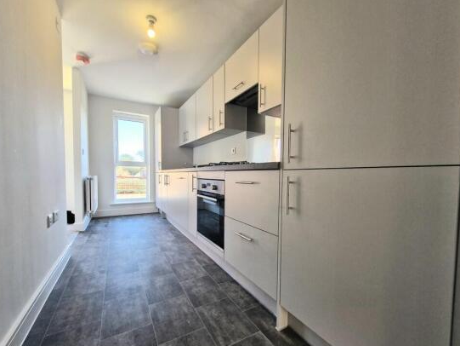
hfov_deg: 102.1
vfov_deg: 85.6
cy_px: 185
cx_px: 230
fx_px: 186
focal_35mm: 14
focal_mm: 1.74
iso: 100
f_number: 2.2
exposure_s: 1/50
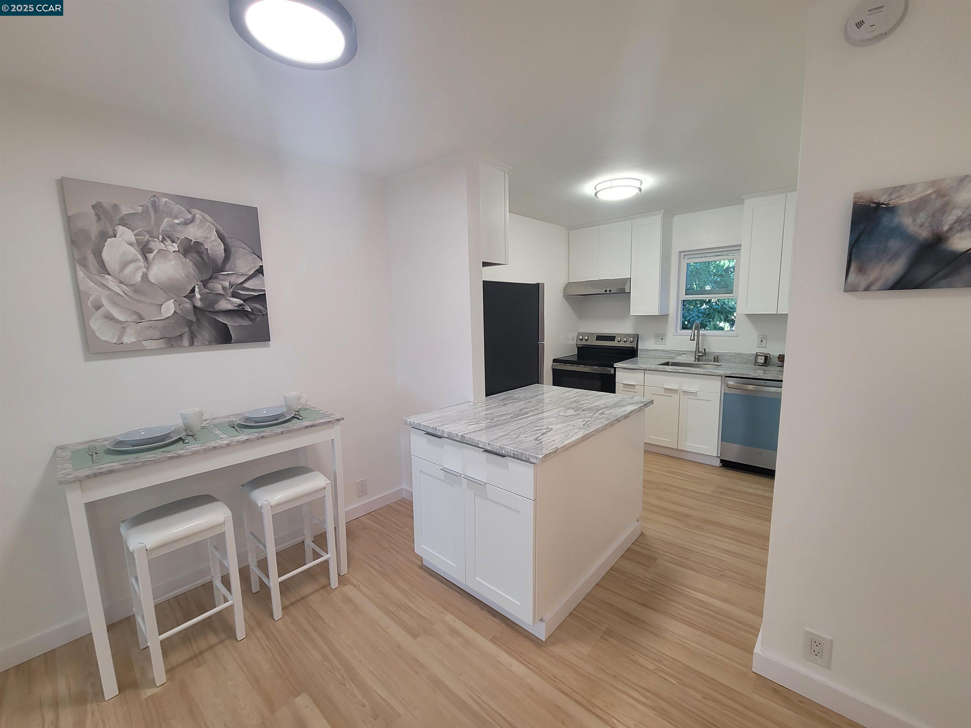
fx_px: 365
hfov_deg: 106.2
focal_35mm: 13
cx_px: 486
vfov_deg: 89.9
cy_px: 364
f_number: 2.2
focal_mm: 2.2
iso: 125
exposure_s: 1/60
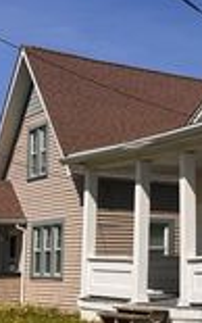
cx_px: 414
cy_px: 218
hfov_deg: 13.5
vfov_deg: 25.1
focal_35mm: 82
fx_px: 722
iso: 80
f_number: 1.78
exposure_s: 1/7092
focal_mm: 6.76
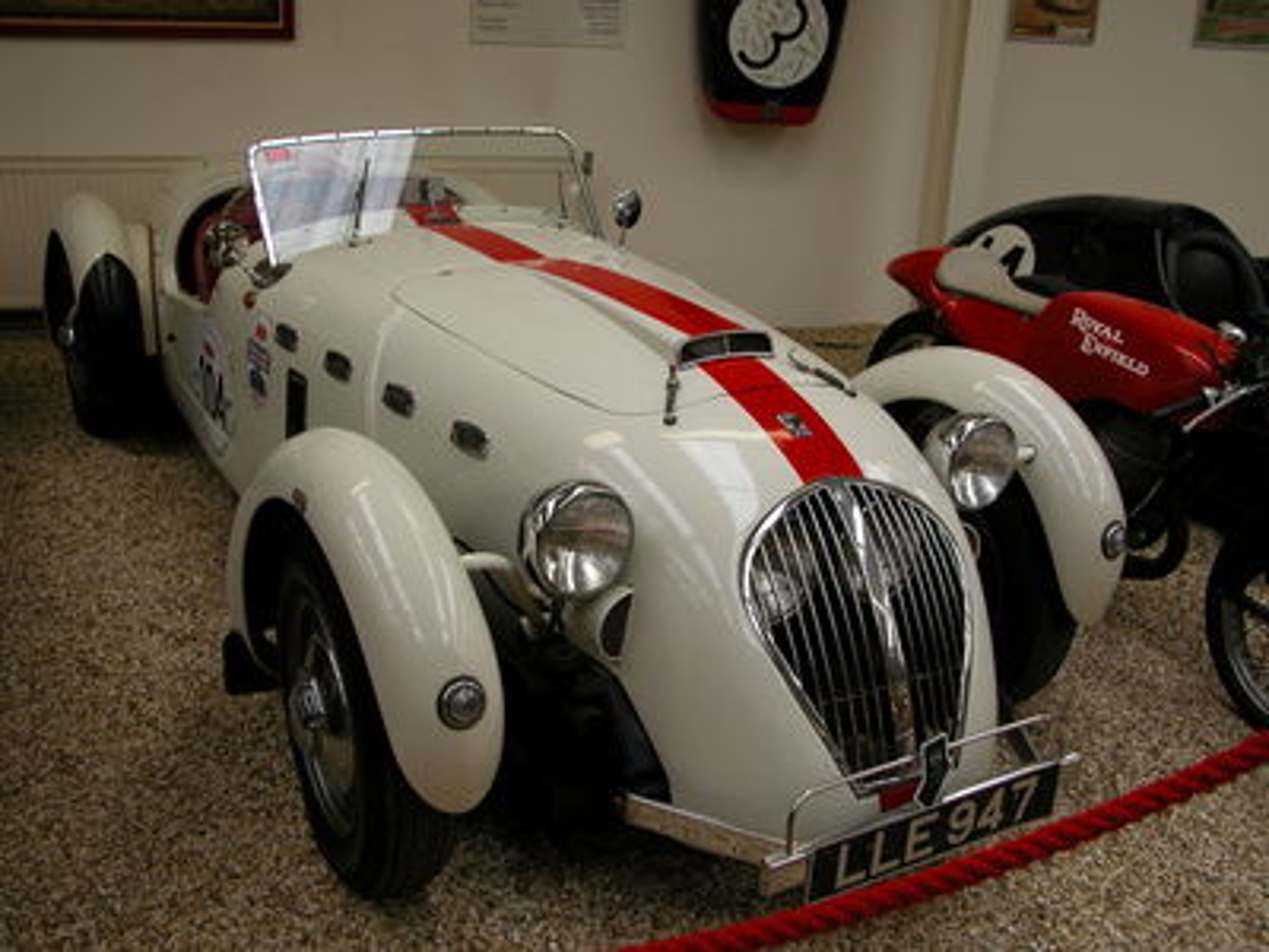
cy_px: 476
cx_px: 634
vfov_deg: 40.7
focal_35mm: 35
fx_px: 1283
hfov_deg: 52.6
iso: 100
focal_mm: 8.9
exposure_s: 1/60.2
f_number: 3.2
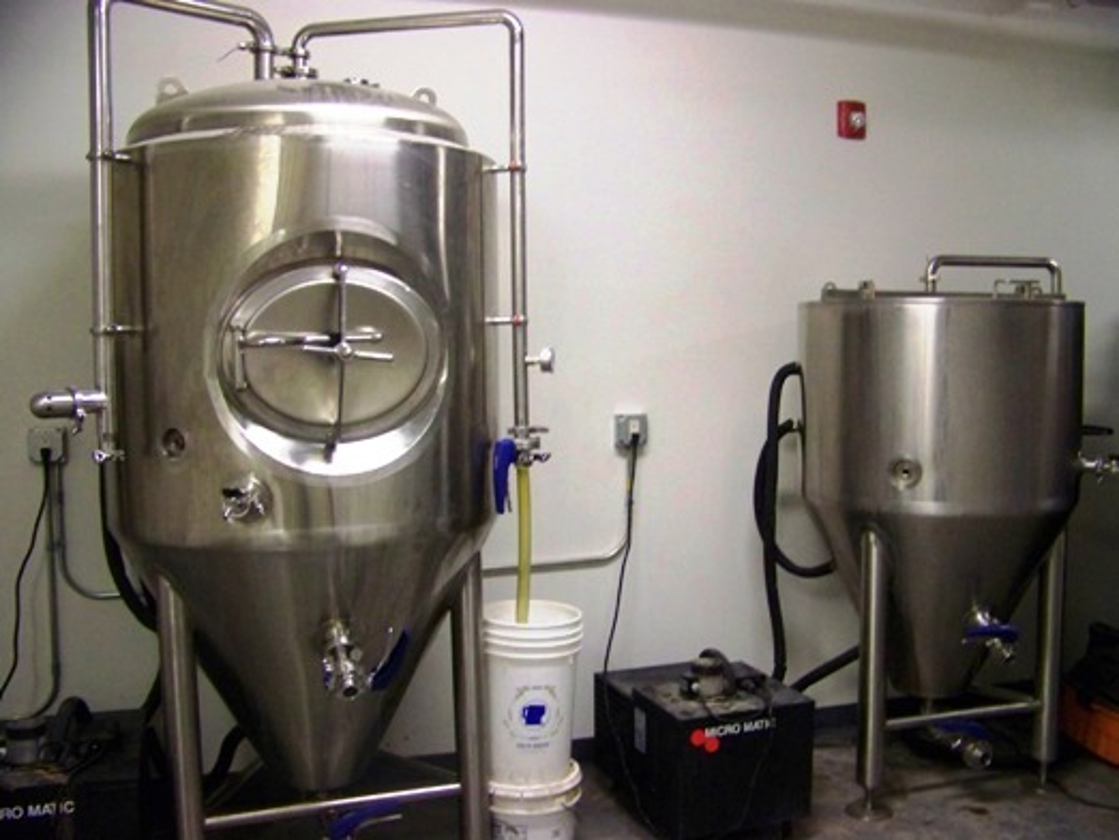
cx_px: 560
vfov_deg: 39.7
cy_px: 420
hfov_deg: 51.3
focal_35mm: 36
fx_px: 1164
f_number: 2.8
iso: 400
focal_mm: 5.85
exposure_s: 1/25
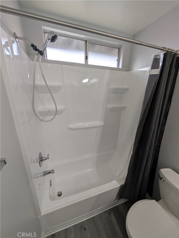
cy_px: 119
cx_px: 90
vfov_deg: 110.4
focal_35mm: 12
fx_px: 83
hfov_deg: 94.7
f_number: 1.7
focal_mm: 2.02
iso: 58
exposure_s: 1/243
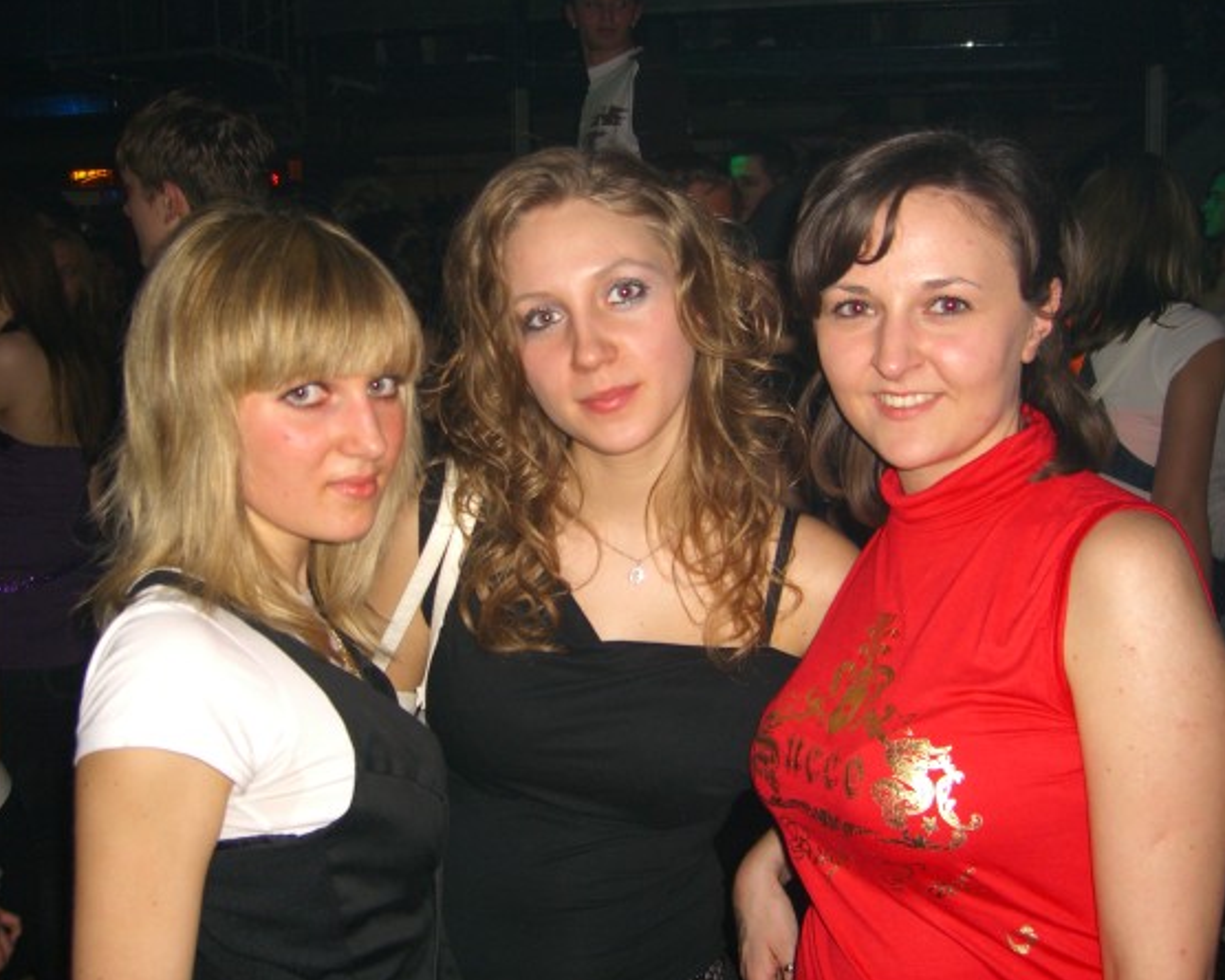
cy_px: 489
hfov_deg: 45.8
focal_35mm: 40
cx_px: 582
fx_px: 1450
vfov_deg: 37.3
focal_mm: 7.9
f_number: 2.8
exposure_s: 1/60
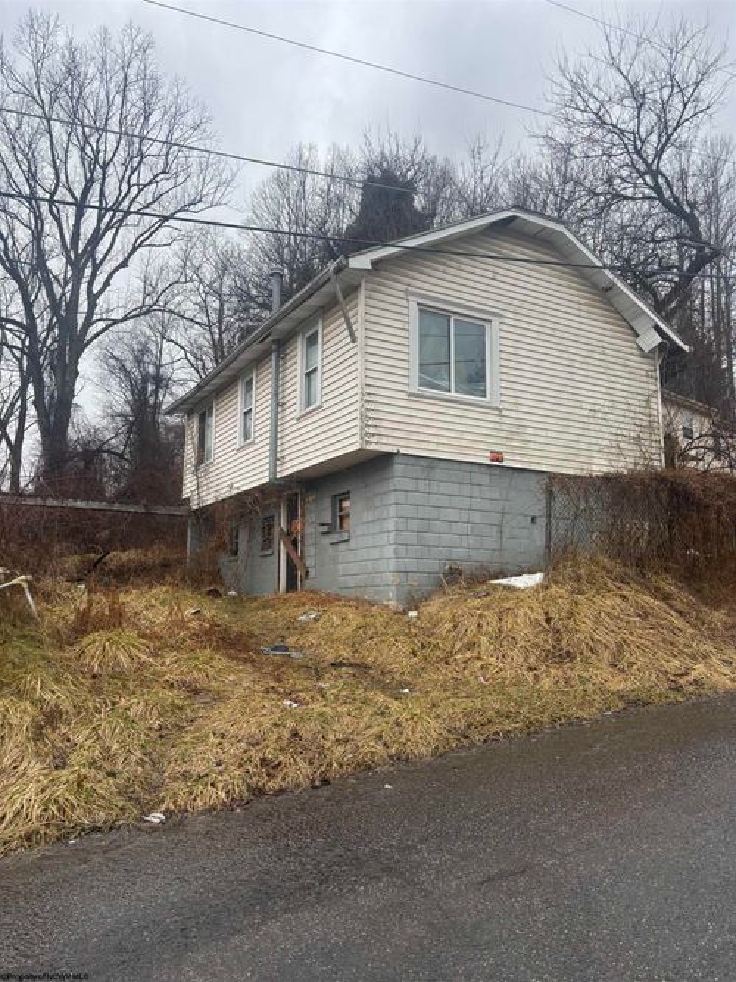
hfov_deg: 53.0
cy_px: 491
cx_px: 368
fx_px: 737
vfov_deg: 67.3
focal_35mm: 26
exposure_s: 1/121
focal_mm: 5.96
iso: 80
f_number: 1.6
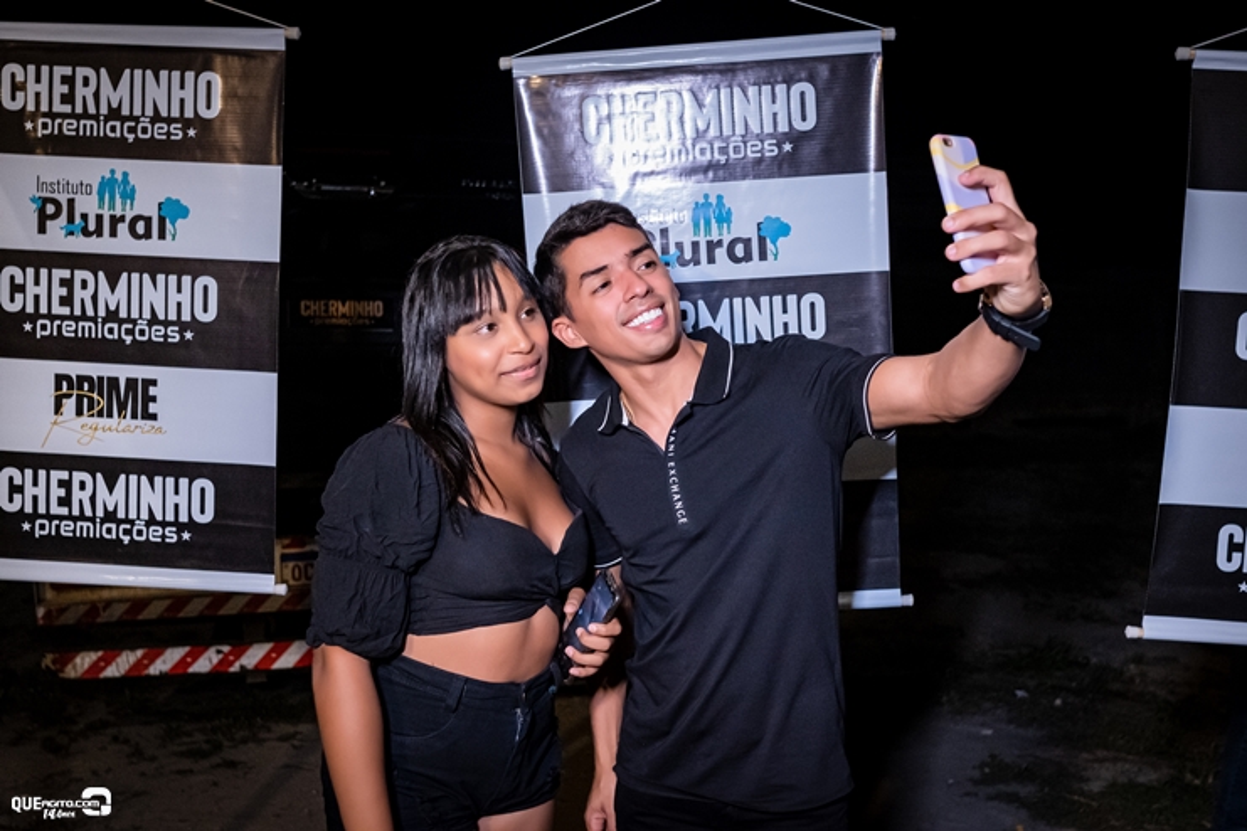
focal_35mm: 36
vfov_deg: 36.9
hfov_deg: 53.1
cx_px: 624
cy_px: 416
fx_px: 1247
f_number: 2.8
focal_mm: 24
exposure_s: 1/320
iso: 2500
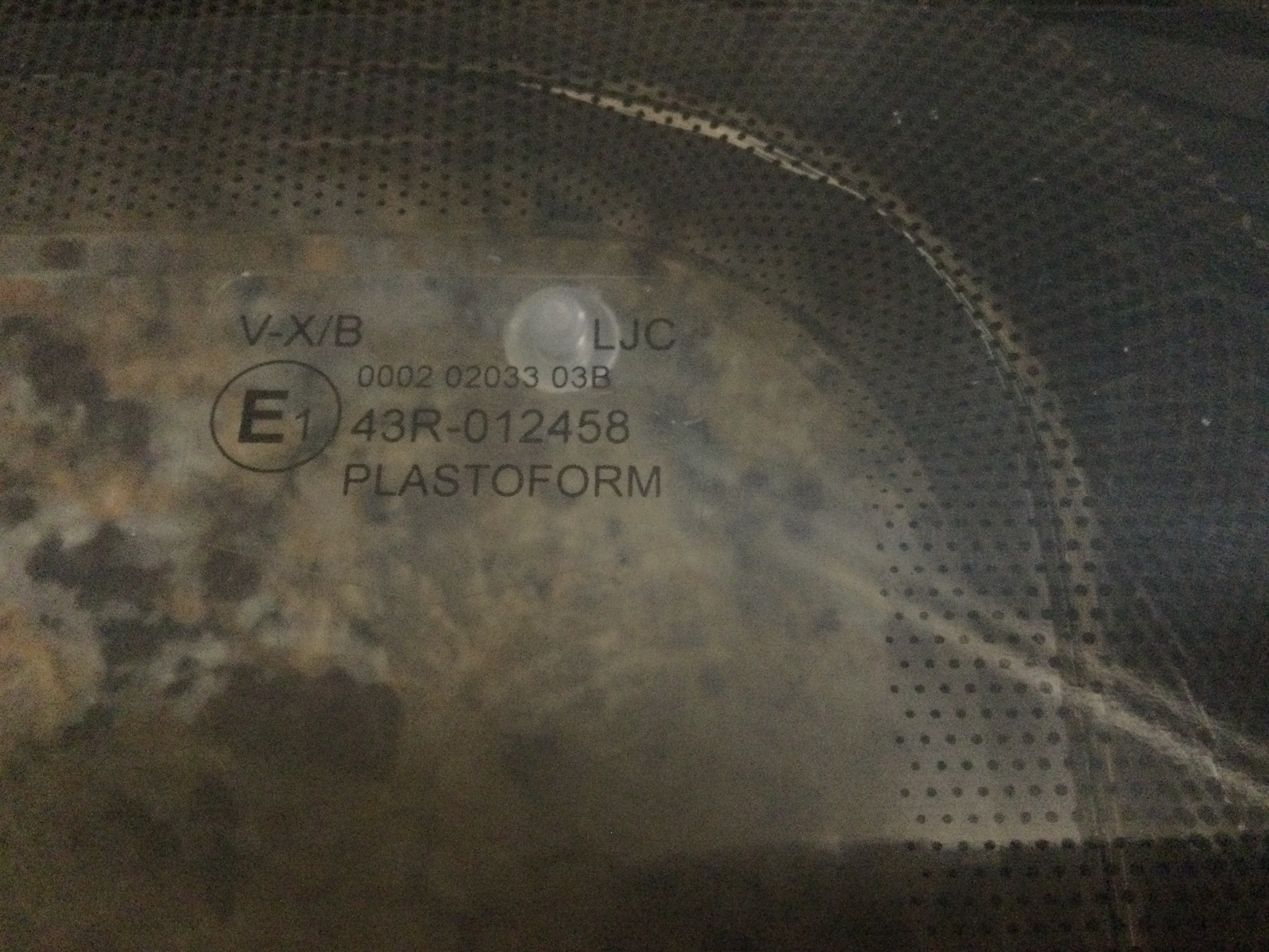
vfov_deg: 45.4
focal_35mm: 31
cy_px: 476
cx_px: 634
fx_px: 1136
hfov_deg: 58.4
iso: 800
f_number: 2.4
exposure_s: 1/15
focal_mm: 3.3
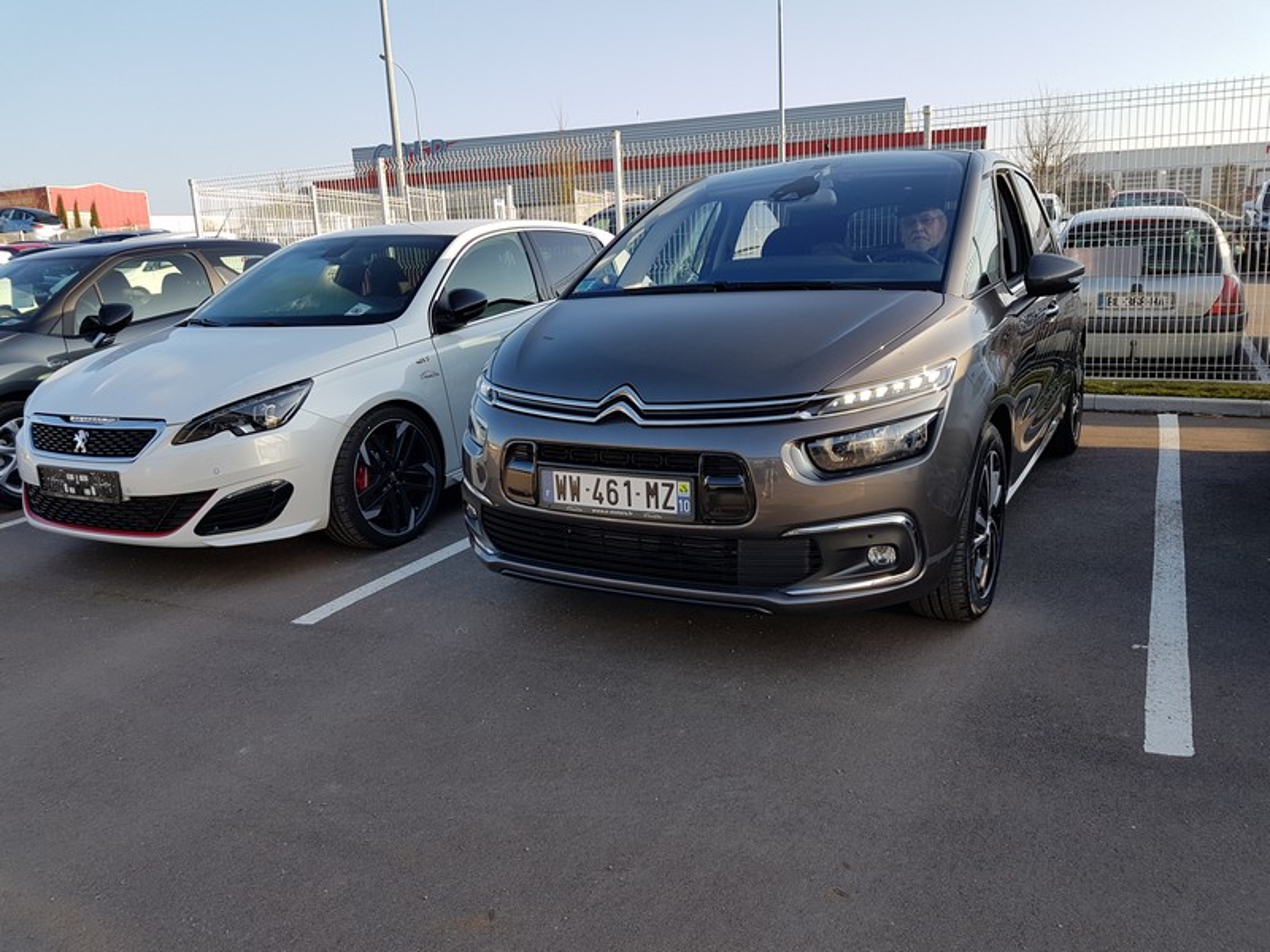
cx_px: 635
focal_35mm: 26
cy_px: 476
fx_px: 954
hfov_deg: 67.3
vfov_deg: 53.1
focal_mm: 4.2
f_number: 1.7
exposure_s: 1/704
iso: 40
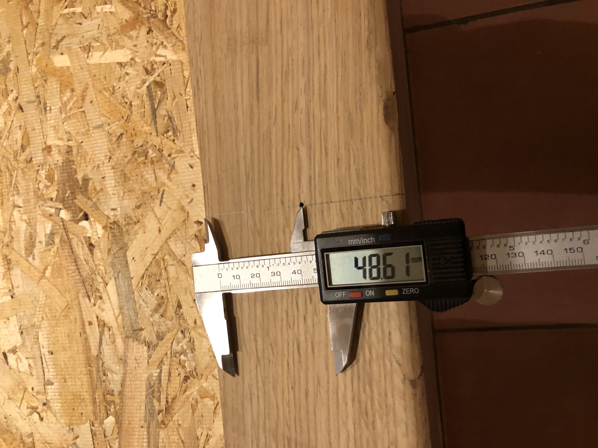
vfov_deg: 49.7
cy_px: 224
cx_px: 299
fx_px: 484
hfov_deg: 63.4
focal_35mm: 28
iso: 100
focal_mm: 4
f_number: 1.8
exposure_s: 1/17
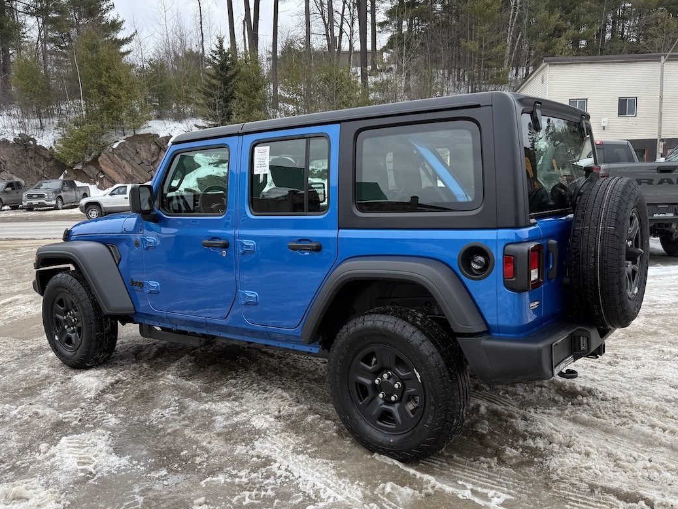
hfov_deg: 69.4
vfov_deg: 54.9
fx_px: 490
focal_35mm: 25
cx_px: 347
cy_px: 262
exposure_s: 1/708
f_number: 1.78
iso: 80
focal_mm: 6.76
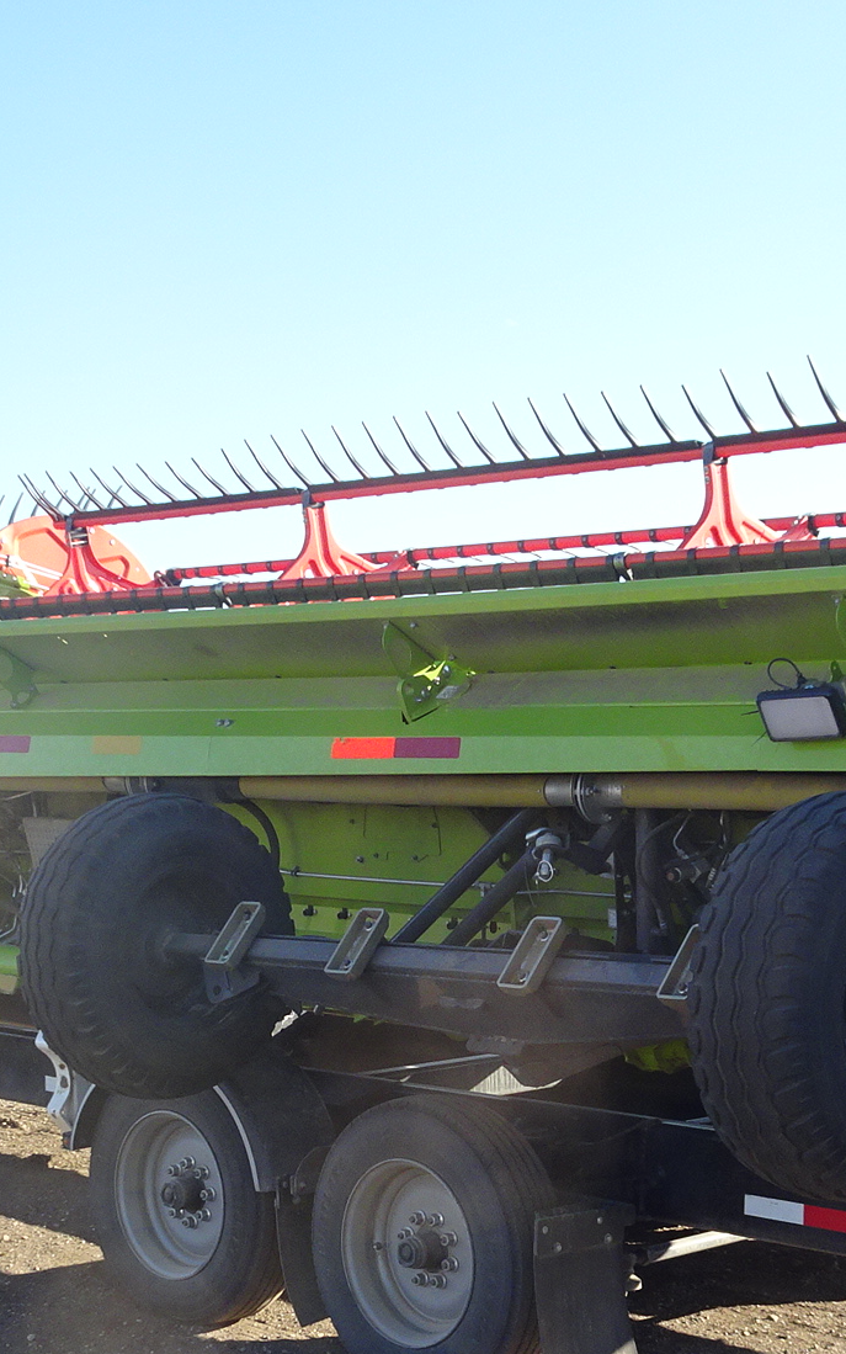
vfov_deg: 33.1
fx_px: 2213
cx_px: 462
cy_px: 1078
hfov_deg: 21.6
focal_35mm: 60
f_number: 3.5
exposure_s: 1/320
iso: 80
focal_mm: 4.1
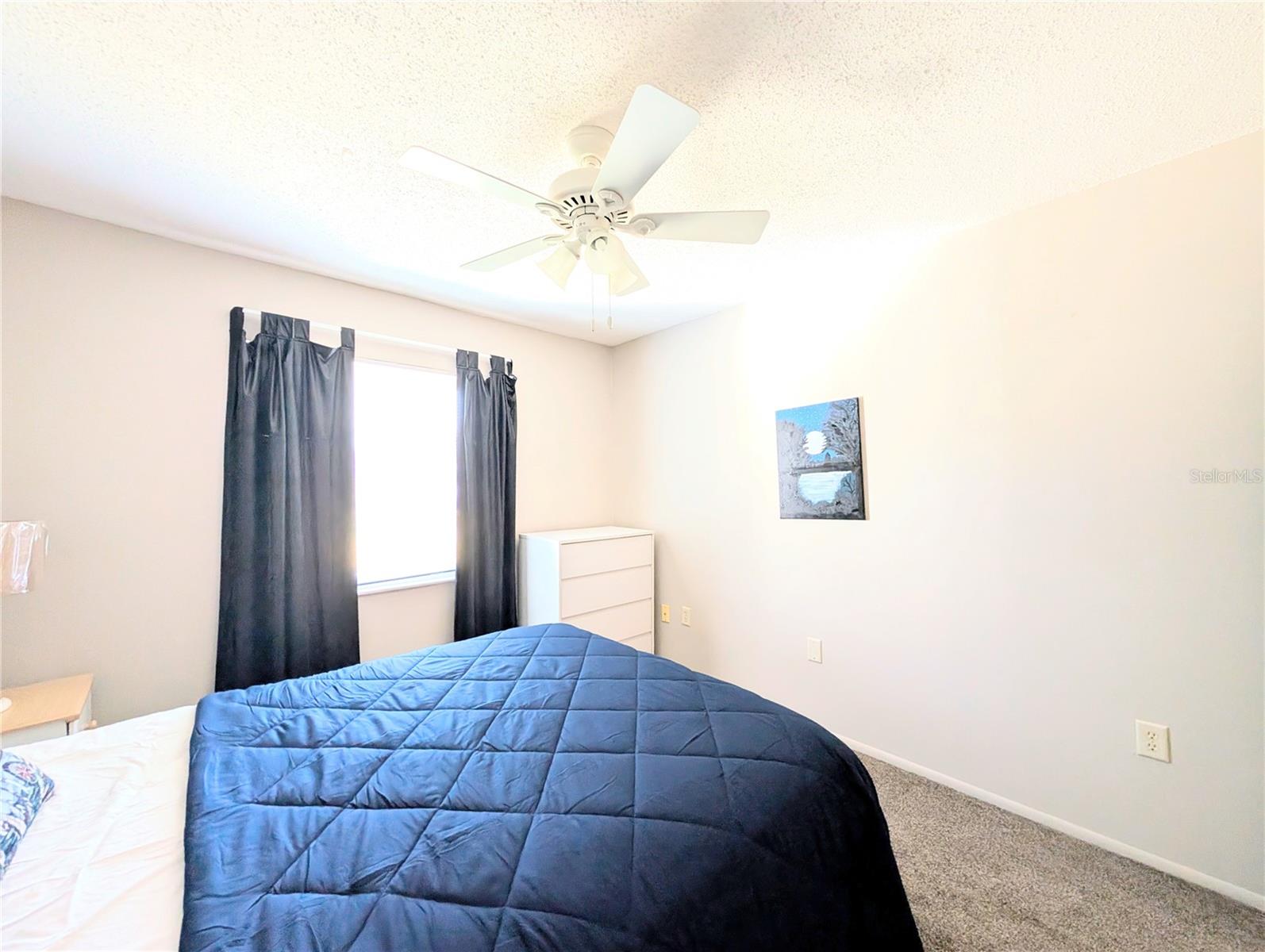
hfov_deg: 110.5
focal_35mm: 12
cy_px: 476
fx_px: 439
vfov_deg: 94.6
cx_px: 632
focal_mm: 2.02
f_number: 1.7
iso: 167
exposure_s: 1/41.7
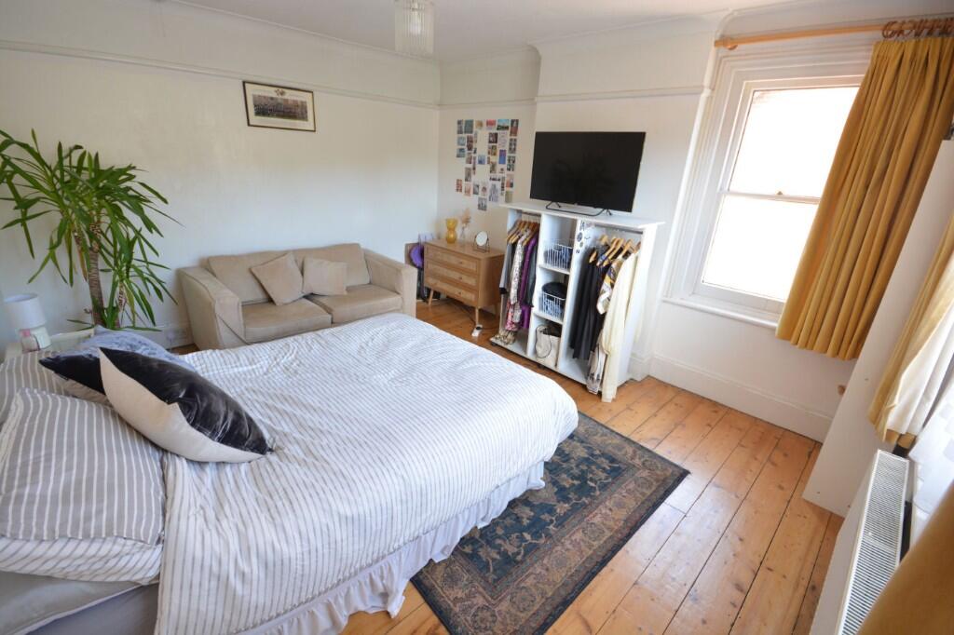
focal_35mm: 15
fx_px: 397
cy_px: 318
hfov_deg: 100.4
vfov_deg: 77.3
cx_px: 477
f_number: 8
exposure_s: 1/20
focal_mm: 10
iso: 400
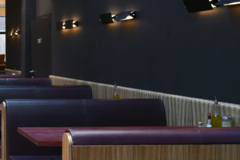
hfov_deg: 24.5
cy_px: 80
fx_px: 460
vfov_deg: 19.7
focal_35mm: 69
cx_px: -94
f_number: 11
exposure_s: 1.3
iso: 100
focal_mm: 24
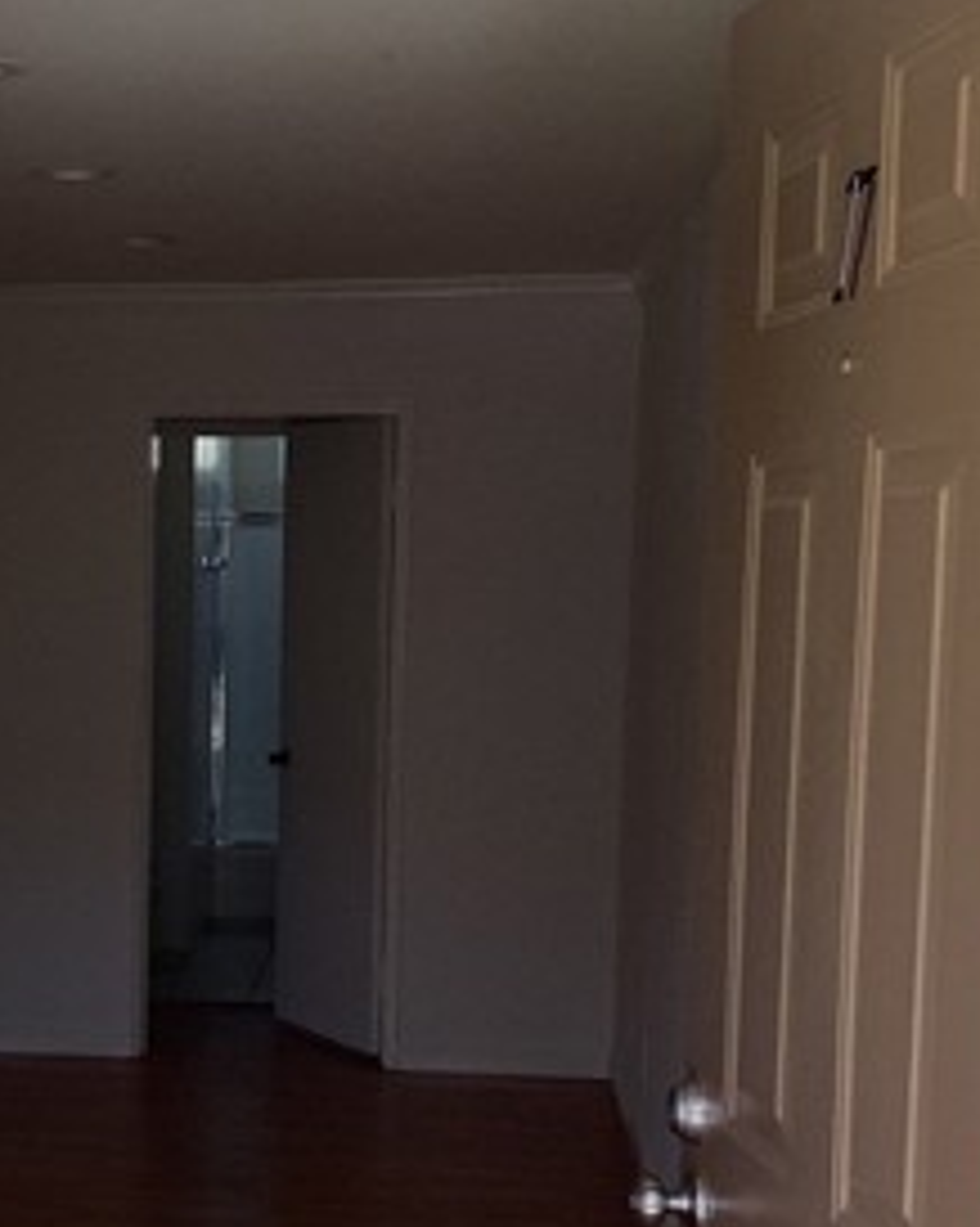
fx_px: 2577
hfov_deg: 20.7
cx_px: -54
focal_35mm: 71
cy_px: 845
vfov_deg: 26.6
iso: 32
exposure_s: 1/120
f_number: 2.4
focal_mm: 3.3
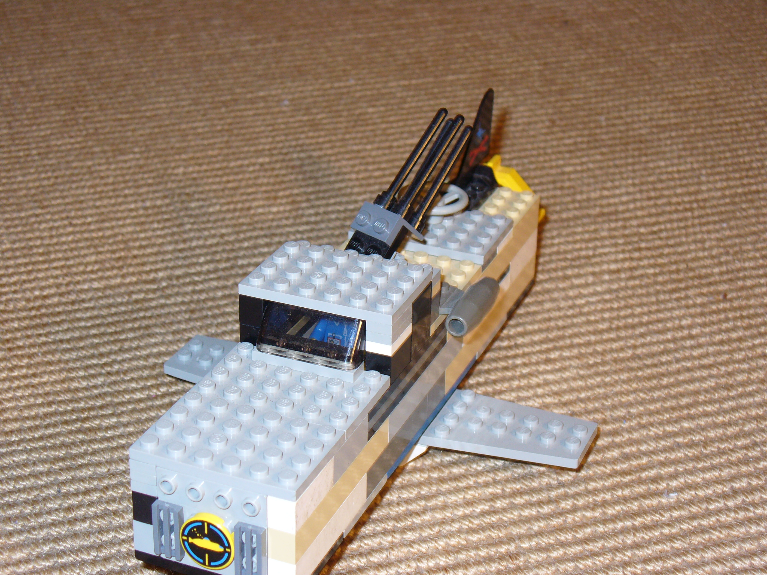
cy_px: 288
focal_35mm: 69
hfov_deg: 28.2
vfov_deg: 21.3
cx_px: 384
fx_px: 1529
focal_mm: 11.4
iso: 100
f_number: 3.2
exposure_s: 1/30
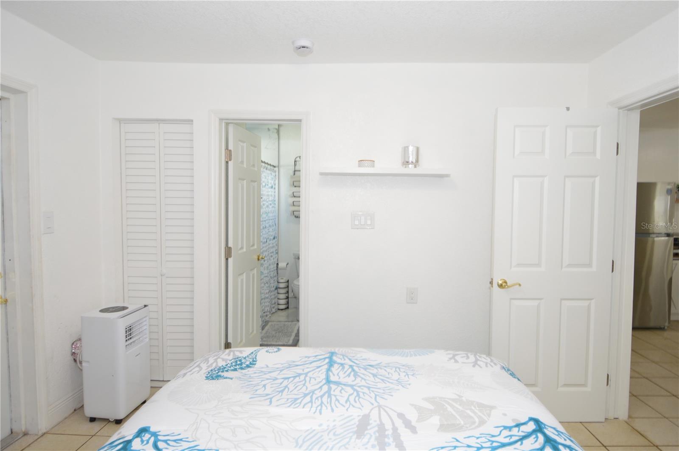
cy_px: 226
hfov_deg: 90.1
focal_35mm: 18
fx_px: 339
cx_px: 340
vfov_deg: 67.3
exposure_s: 1/60
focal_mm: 12
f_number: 4
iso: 400
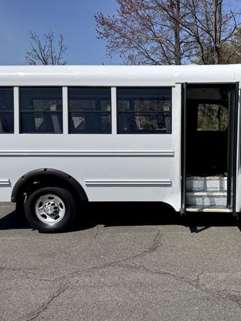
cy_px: 160
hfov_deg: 41.1
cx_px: 165
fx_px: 316
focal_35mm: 34
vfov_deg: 54.0
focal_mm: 6.76
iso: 80
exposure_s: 1/7937
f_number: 1.78
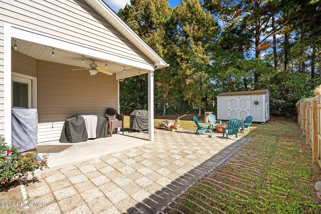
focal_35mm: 16
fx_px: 143
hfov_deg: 96.7
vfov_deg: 73.7
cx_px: 160
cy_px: 107
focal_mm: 16
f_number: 4
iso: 320
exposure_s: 1/2000
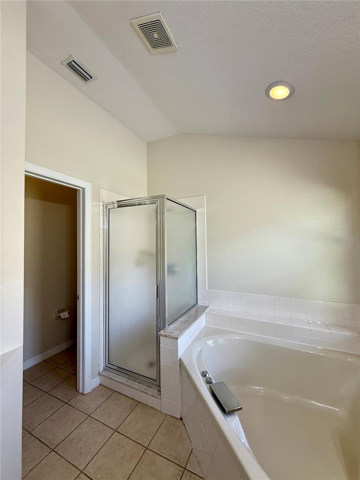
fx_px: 194
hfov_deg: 85.7
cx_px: 180
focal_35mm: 14
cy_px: 240
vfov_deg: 102.1
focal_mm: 2.22
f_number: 2.2
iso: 125
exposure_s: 1/120
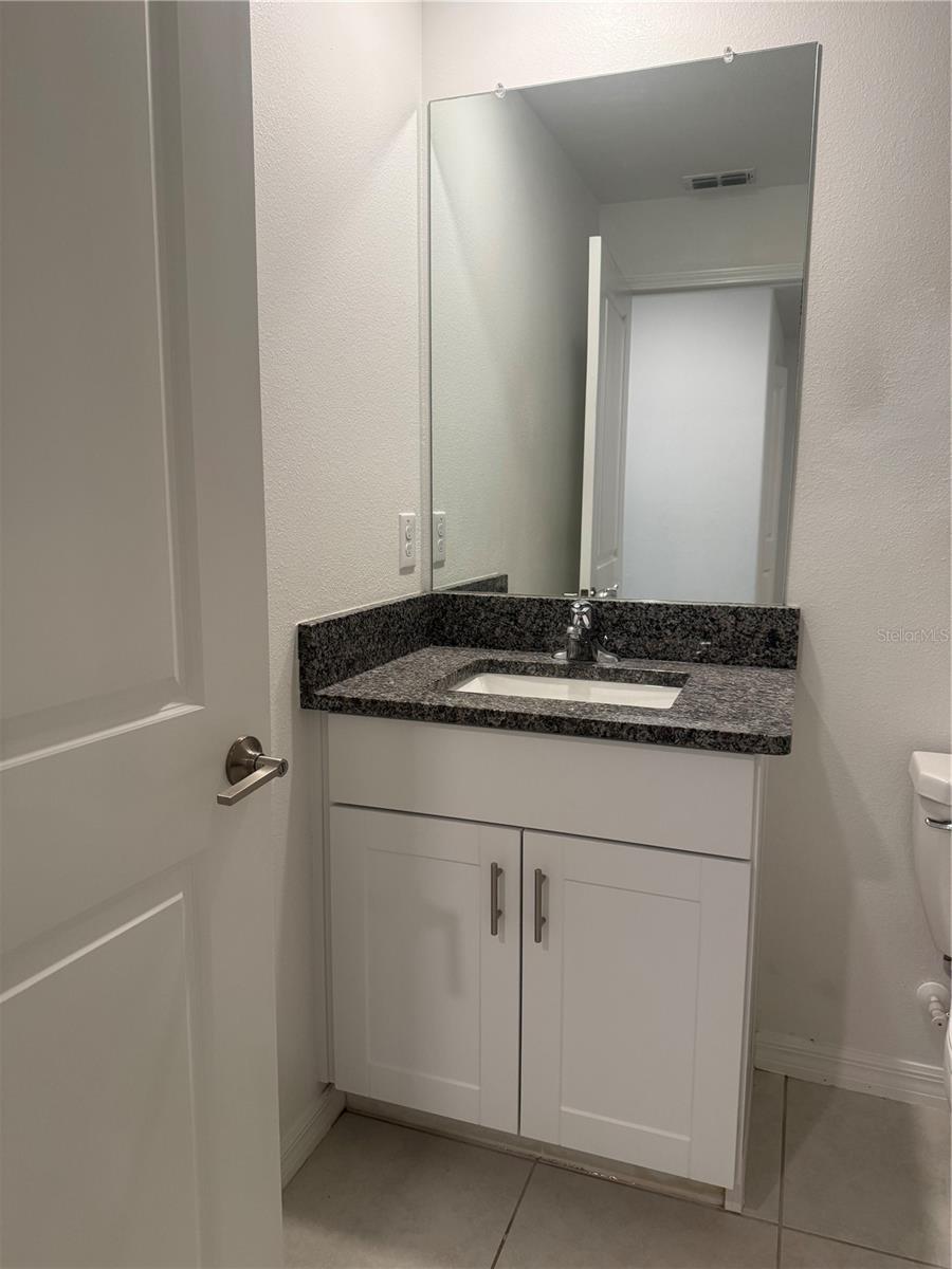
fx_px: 880
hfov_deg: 56.8
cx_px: 476
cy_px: 634
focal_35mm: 24
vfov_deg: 71.6
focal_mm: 6.76
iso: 200
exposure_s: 1/120
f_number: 1.78
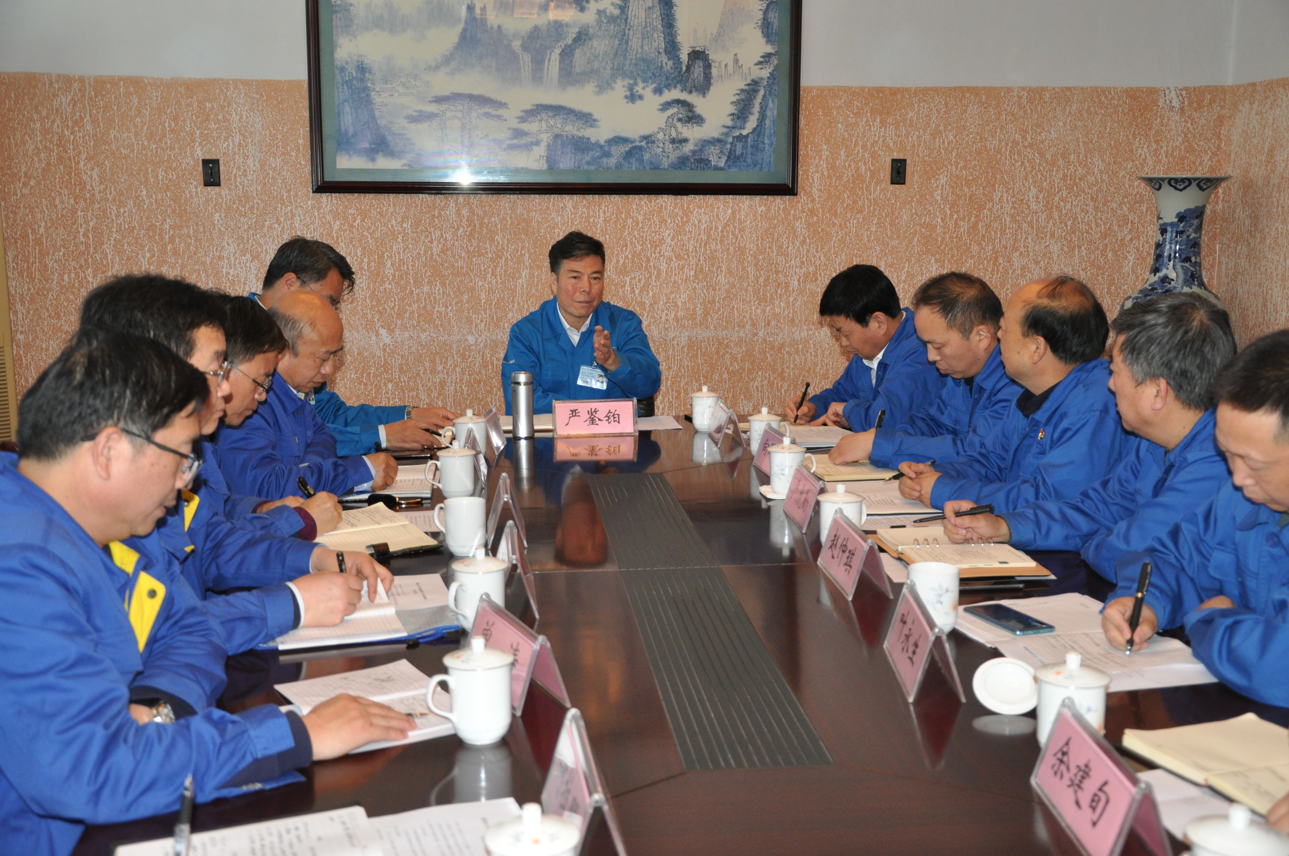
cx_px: 644
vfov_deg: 31.8
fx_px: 1502
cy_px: 428
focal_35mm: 42
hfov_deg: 46.4
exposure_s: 1/60
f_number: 4
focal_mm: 28
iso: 800
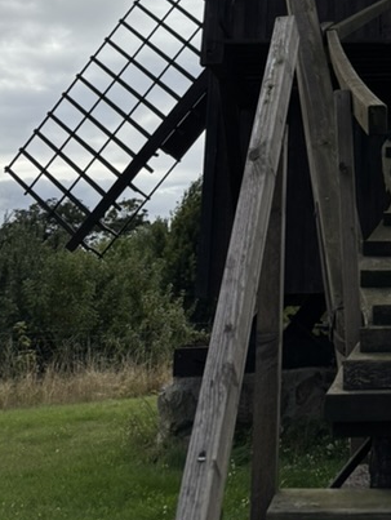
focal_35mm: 66
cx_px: 434
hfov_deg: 21.1
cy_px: -102
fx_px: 992
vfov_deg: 26.2
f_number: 1.6
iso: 50
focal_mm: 5.96
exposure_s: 1/2778
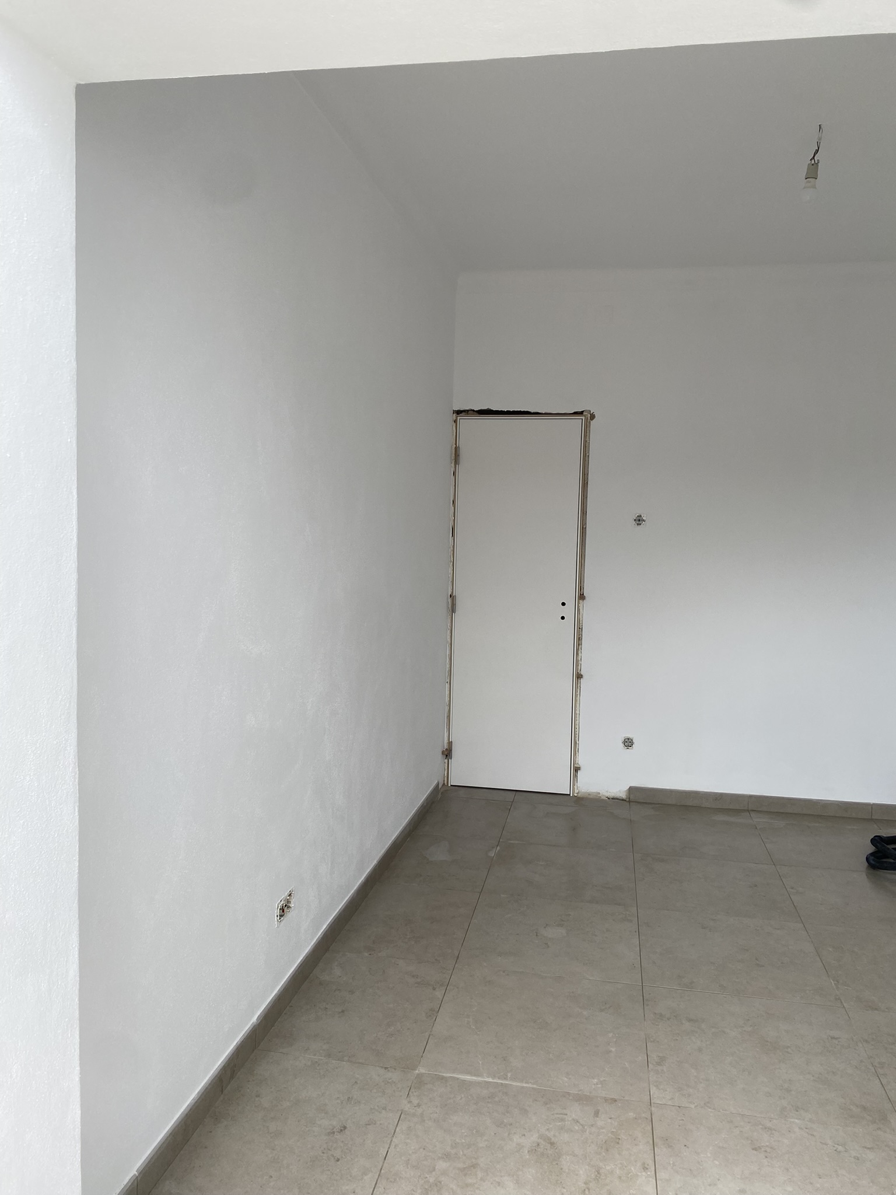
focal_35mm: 26
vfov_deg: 67.3
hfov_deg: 53.1
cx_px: 448
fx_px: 897
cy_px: 598
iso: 32
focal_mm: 4.25
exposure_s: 1/421
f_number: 1.8
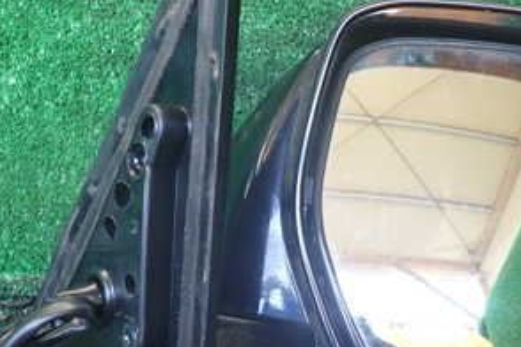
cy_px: 158
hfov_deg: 37.3
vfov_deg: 25.5
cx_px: 319
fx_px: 767
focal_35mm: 53
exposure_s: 1/60
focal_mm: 4.5
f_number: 2
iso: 160
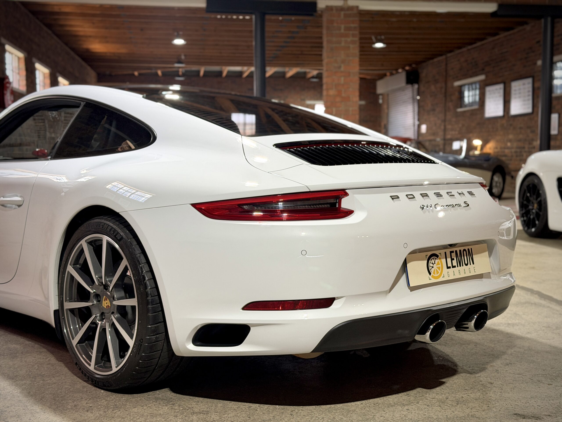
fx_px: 779
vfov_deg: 30.3
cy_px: 211
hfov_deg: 39.7
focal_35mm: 48
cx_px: 281
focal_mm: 6.76
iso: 160
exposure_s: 1/50
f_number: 1.78
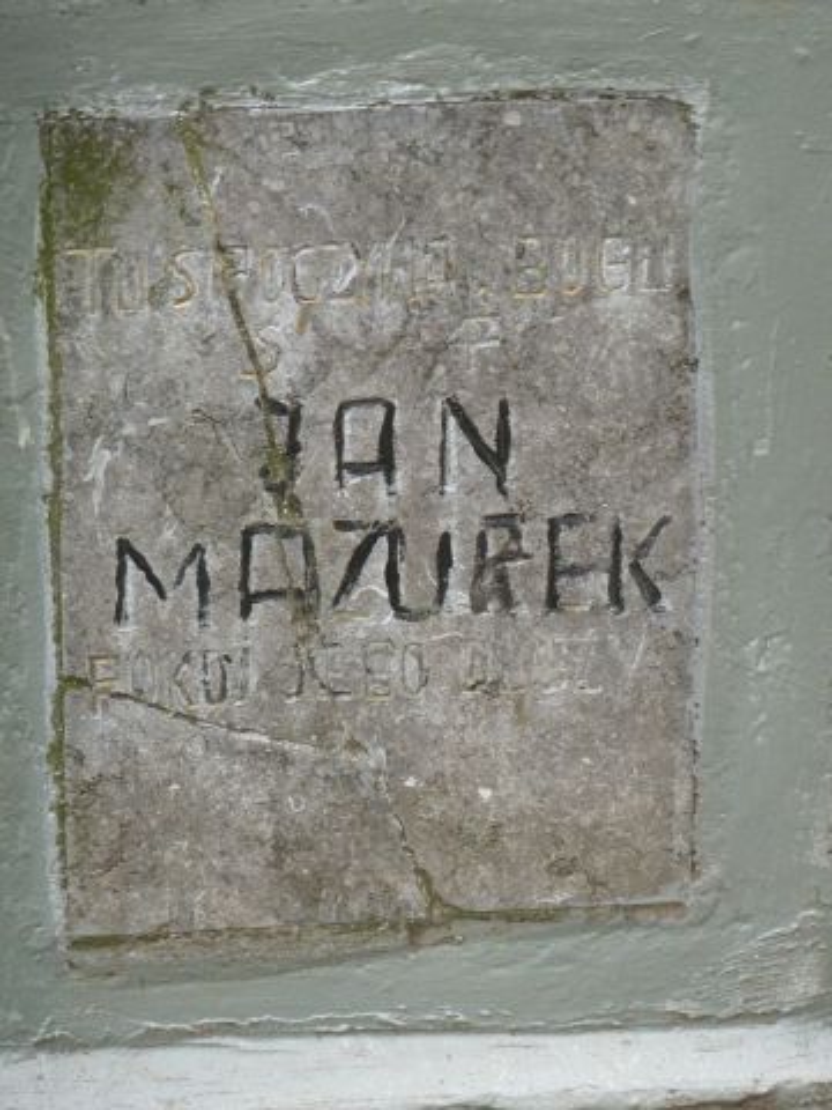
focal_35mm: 225
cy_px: 555
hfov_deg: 6.6
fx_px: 7211
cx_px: 416
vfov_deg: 8.8
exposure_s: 1/80
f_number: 4.6
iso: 200
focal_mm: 37
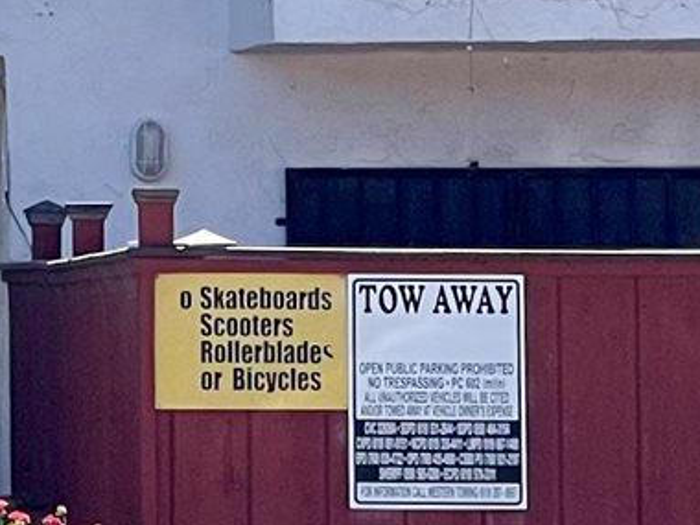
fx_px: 6977
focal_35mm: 345
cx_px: -665
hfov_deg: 5.6
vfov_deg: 4.3
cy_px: -300
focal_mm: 7.5
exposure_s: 1/1233
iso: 20
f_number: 2.2
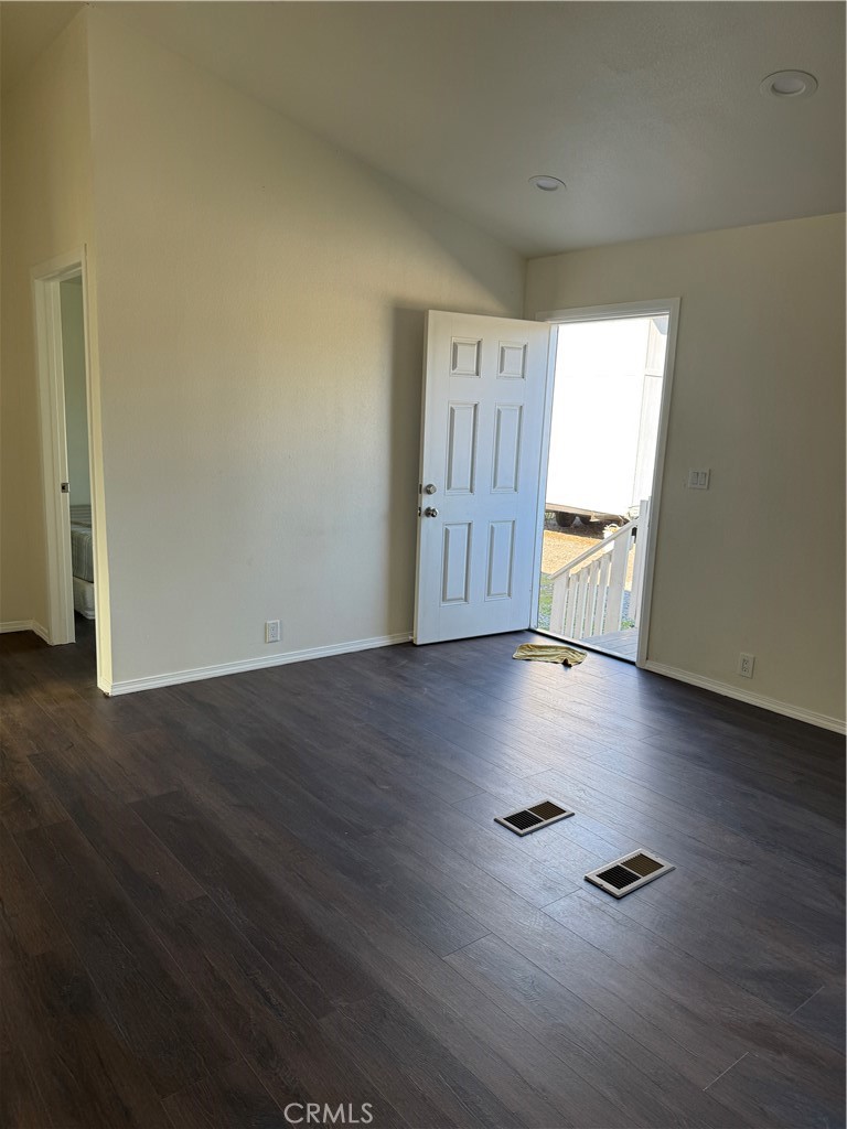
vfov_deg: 71.6
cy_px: 564
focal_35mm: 24
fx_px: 783
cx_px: 424
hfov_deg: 56.8
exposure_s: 1/216
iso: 80
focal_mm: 6.76
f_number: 1.78
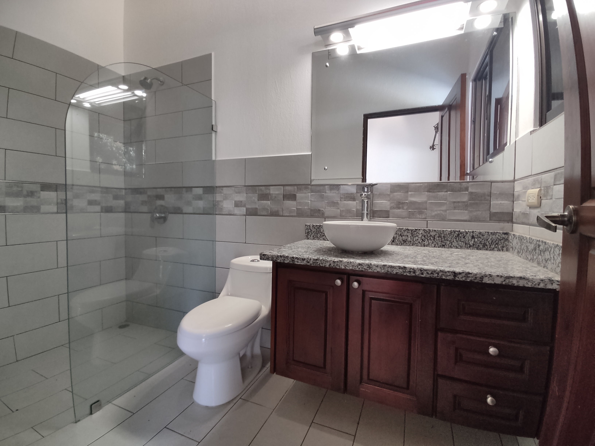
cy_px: 223
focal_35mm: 15
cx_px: 298
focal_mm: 1.6
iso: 116
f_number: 2.2
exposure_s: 1/33
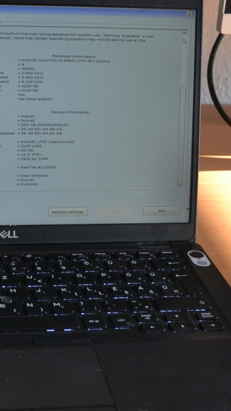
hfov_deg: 17.1
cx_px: -1
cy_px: 205
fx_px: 751
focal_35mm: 69
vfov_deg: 30.6
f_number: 5.6
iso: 360
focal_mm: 20
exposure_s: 1/125
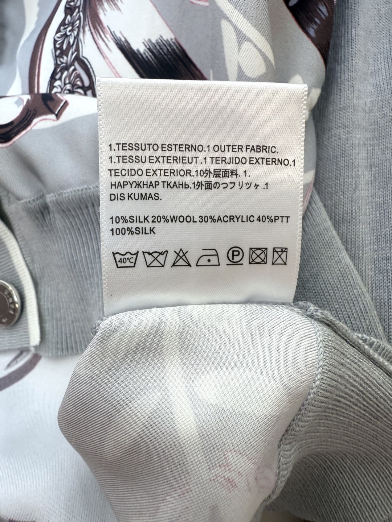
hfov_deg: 56.8
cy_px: 261
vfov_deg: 71.6
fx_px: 362
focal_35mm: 24
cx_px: 196
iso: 50
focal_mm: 2.22
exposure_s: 1/99
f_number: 2.2
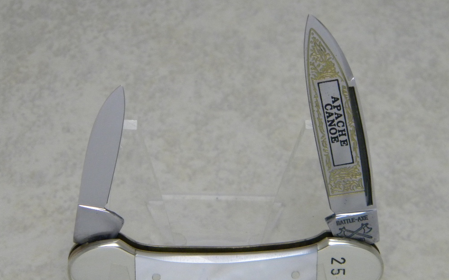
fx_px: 1370
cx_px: 224
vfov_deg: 11.7
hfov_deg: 18.6
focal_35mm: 112
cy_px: 159
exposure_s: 1/27.8
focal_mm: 19
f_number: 4.7
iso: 400
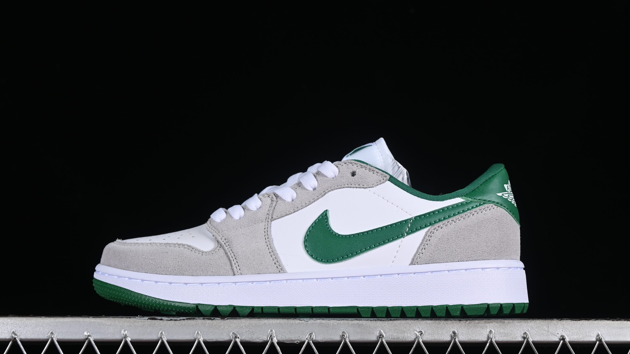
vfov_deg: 15.3
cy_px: 190
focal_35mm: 79
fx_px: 1320
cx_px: 315
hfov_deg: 26.9
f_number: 8
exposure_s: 1/80
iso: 160
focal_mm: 50
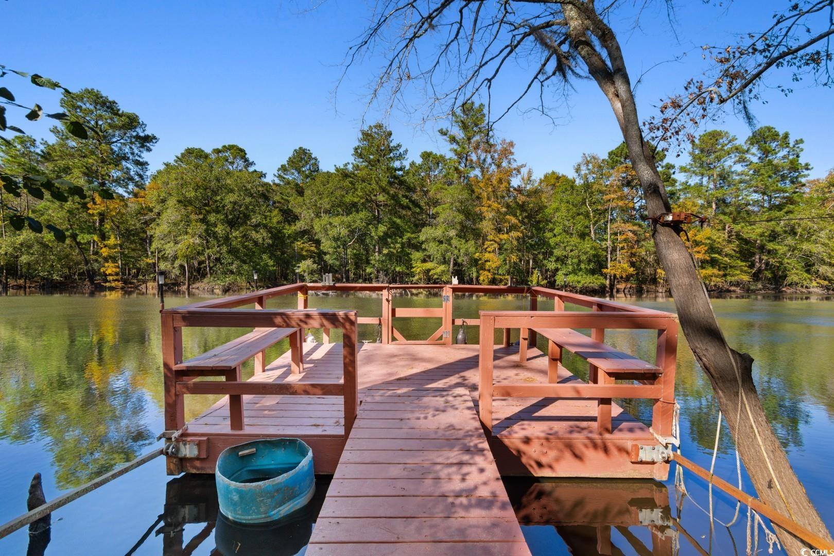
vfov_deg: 77.3
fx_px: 347
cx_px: 417
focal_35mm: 15
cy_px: 278
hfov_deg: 100.4
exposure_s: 1/125
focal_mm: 10
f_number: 5.6
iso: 100
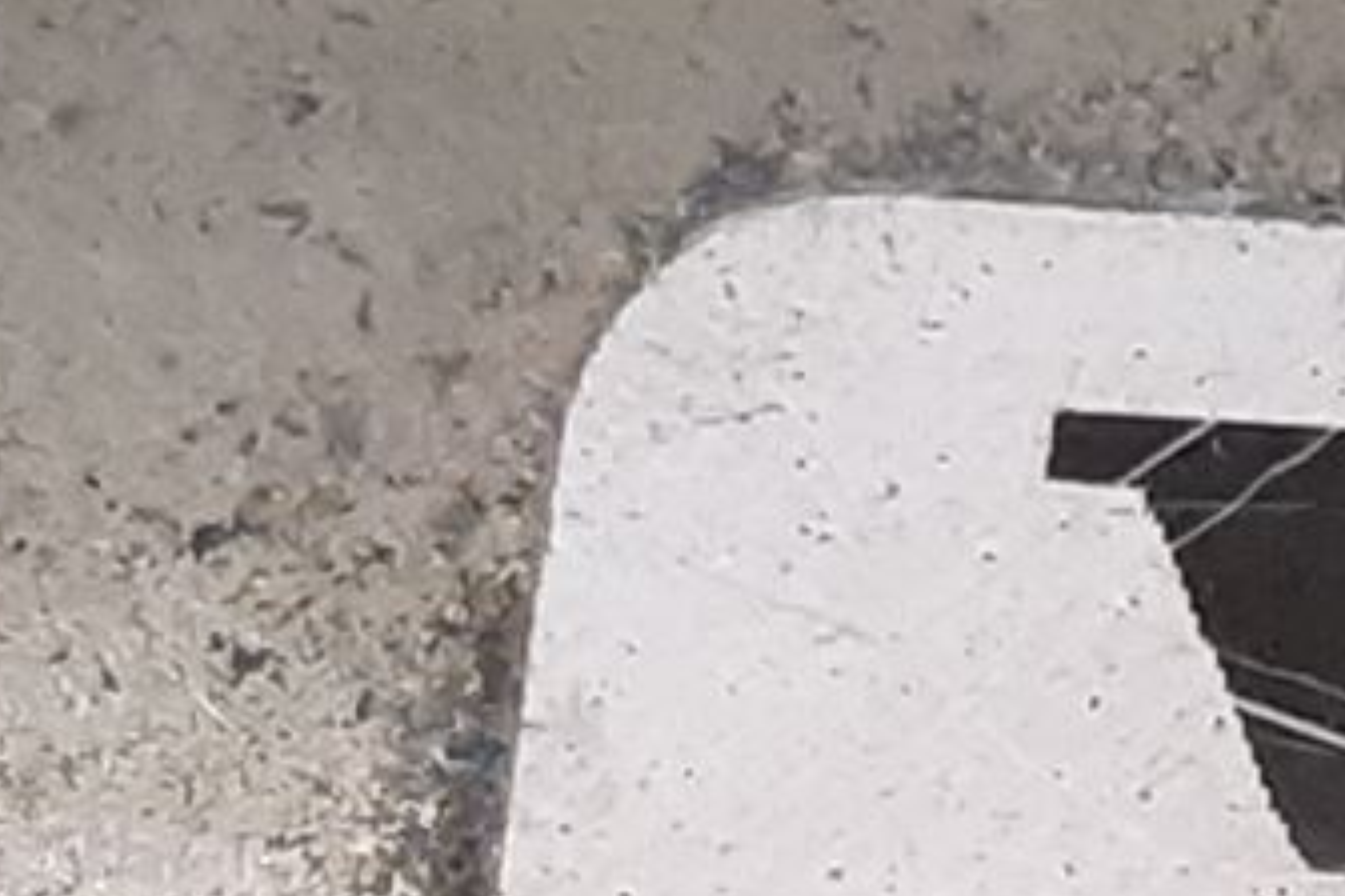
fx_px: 6164
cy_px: 1432
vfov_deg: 8.1
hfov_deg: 11.5
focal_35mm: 165
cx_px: 2502
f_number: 1.7
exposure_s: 1/50
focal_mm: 3.93
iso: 200
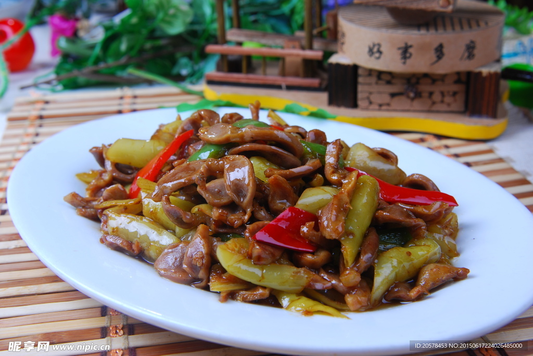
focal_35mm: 51
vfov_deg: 26.5
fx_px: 756
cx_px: 266
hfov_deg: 38.8
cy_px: 178
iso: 100
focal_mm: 34
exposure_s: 1/125
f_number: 8
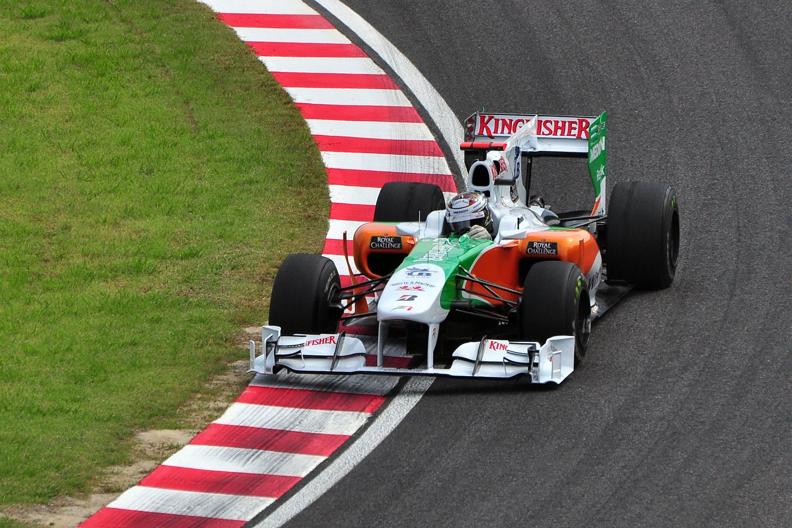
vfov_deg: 3.1
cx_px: 396
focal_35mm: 450
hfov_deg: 4.6
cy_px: 264
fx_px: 9899
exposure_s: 1/2000
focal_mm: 300
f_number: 7.1
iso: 400
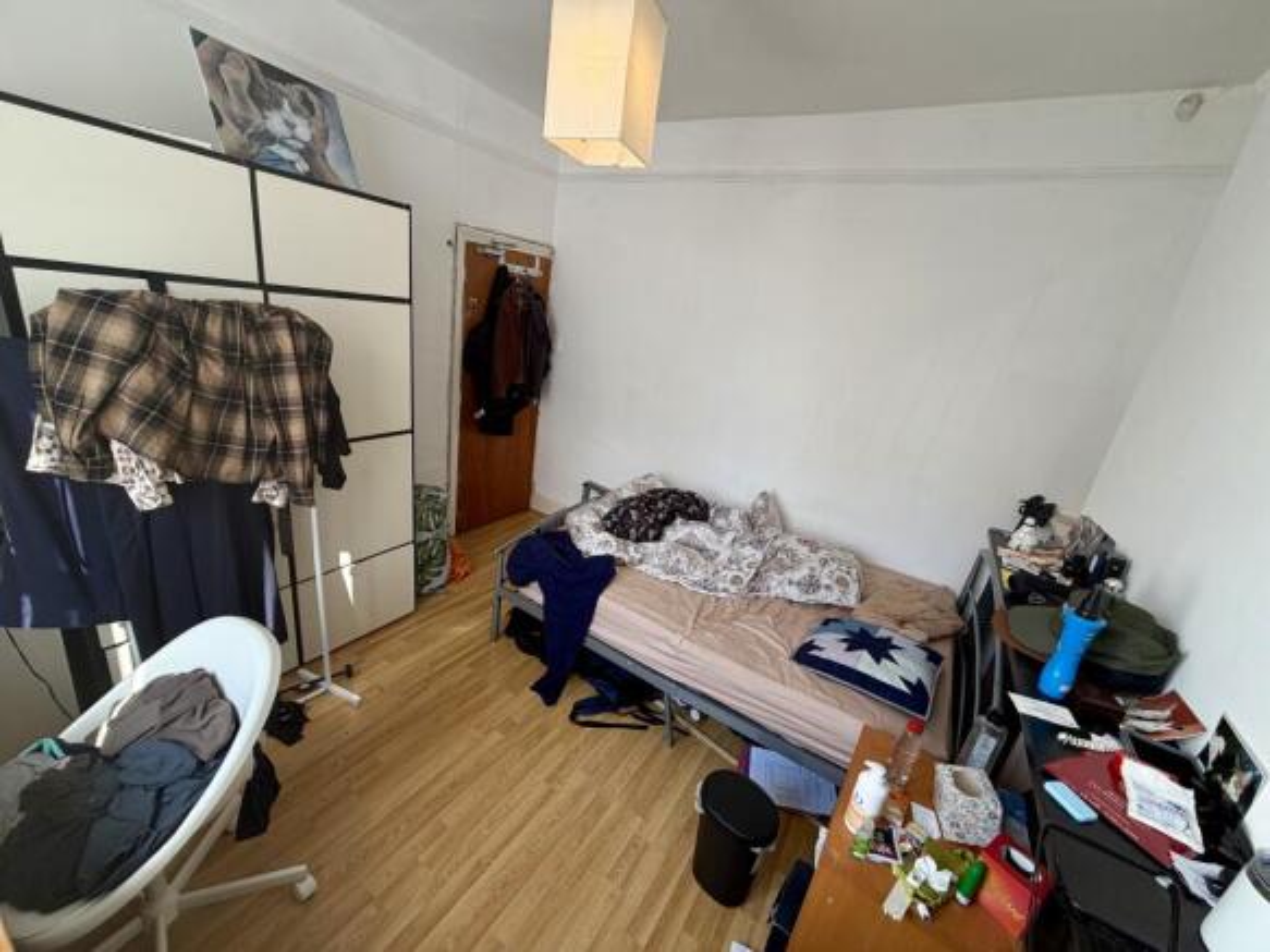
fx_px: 514
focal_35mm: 14
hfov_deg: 102.1
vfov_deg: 85.7
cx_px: 635
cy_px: 476
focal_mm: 2.22
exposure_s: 1/121
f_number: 2.2
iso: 80
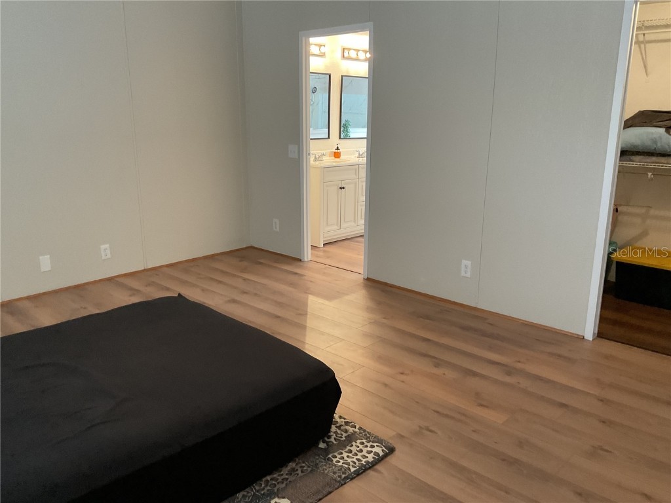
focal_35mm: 29
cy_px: 252
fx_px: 562
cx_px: 336
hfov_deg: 61.7
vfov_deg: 48.2
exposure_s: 1/60
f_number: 1.8
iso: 160
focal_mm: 3
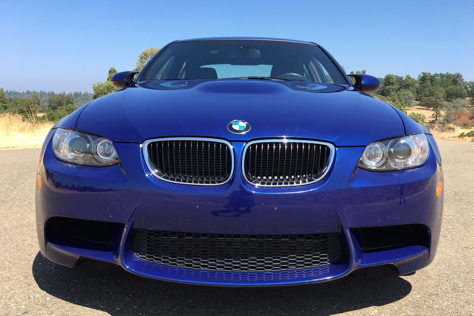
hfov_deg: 60.3
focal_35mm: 31
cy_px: 163
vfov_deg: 42.3
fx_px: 408
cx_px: 241
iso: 25
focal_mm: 4.15
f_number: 2.2
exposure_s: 1/754
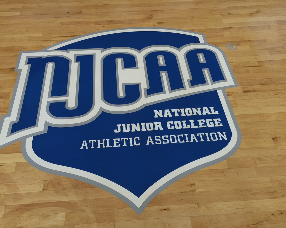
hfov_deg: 57.1
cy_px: 117
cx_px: 130
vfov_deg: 47.1
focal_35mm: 31
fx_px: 262
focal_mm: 4.15
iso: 32
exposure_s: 1/30
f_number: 2.2
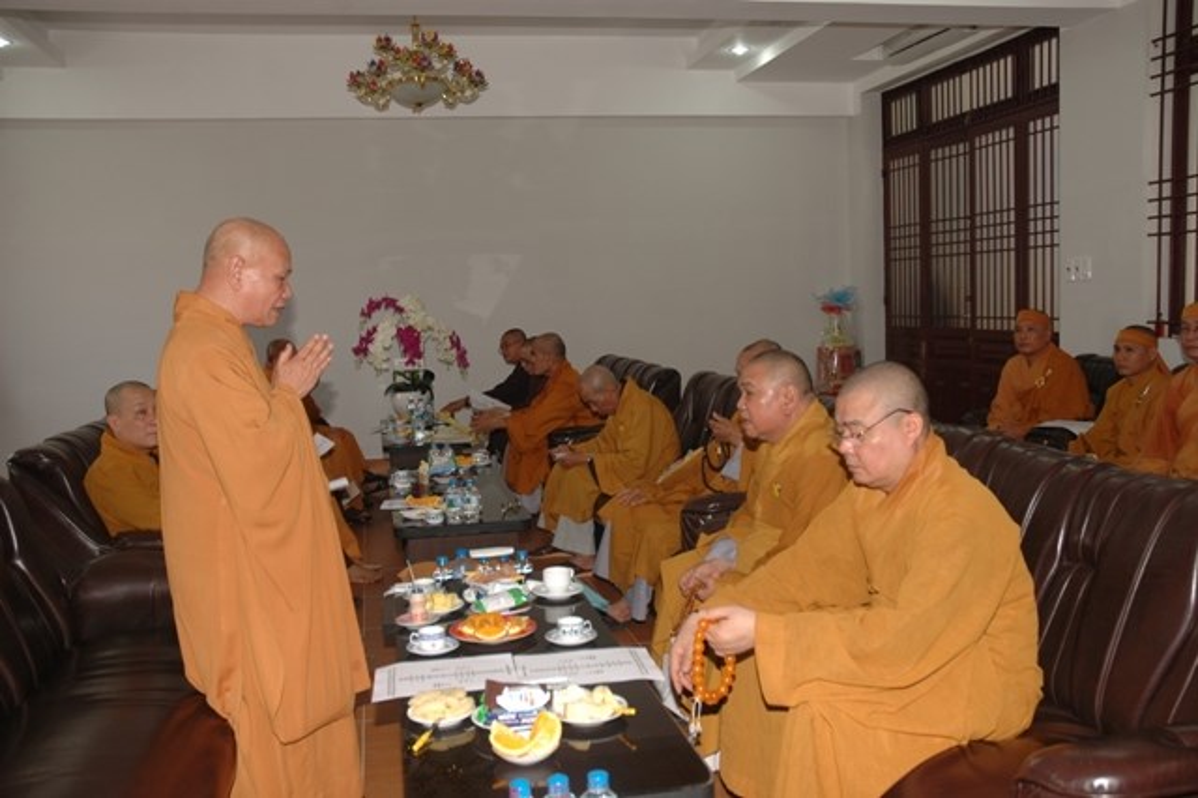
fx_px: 1098
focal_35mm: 33
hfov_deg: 57.2
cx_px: 599
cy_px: 399
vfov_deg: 39.9
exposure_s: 1/60
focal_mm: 22
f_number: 4
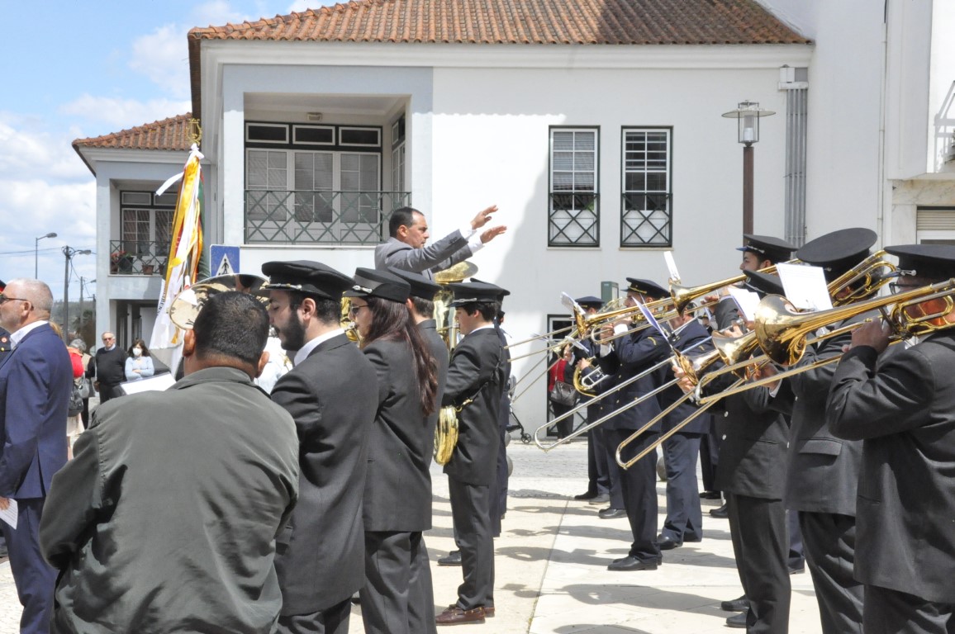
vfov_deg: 25.7
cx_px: 478
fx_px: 1391
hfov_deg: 37.9
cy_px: 317
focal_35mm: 52
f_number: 20
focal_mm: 35
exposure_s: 1/1600
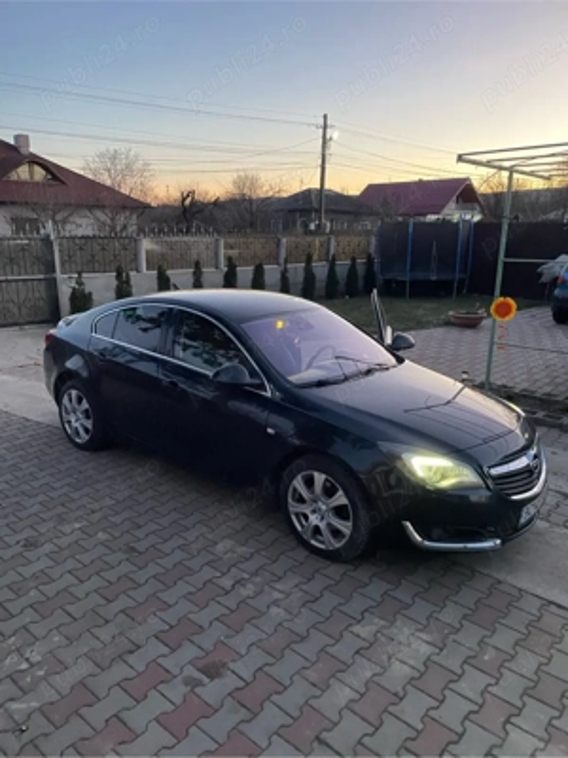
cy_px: 379
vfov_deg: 67.3
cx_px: 284
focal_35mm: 26
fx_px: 569
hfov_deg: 53.1
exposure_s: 1/50
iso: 400
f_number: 1.6
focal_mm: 4.2
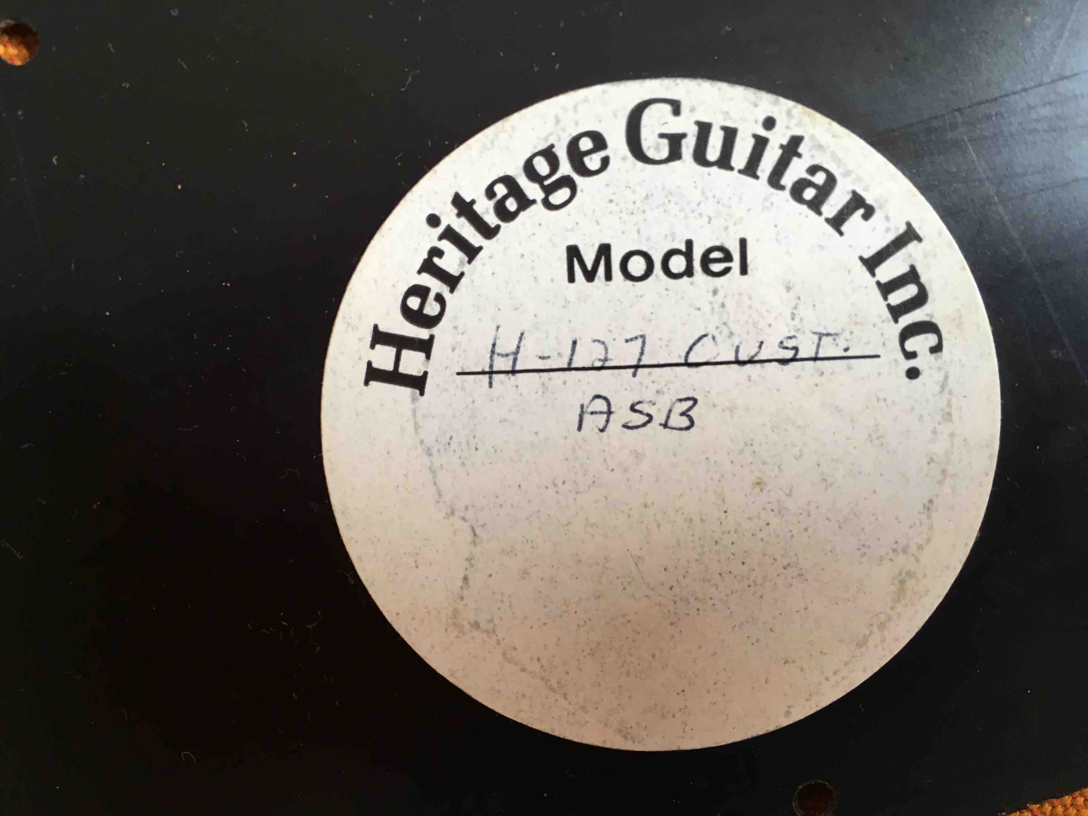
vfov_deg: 48.2
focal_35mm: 29
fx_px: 911
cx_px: 544
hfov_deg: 61.7
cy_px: 408
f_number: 2.2
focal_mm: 4.15
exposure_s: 1/33
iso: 40
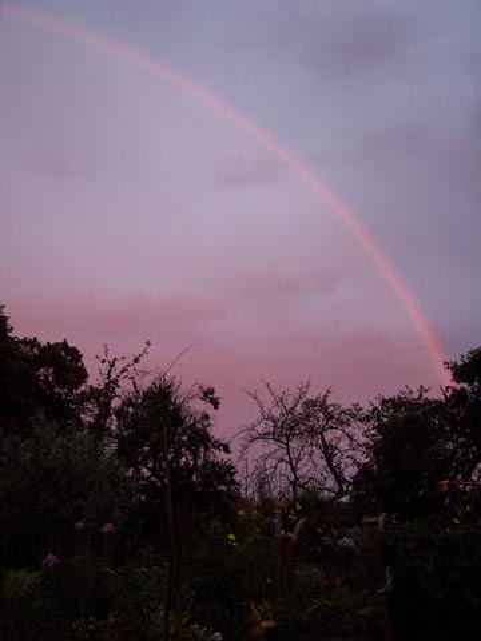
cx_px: 240
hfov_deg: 37.7
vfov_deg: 49.0
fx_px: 704
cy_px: 320
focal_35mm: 38
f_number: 2.8
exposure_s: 1/30
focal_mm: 6.3
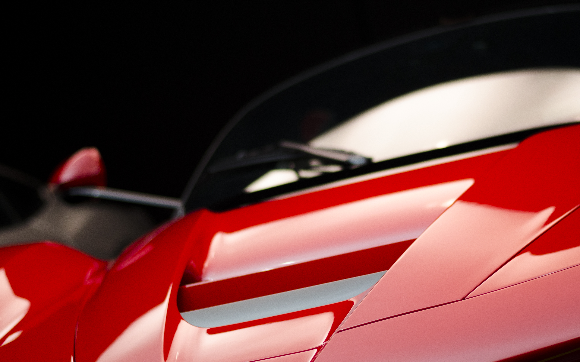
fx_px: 1533
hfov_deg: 21.4
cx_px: 346
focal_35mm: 97
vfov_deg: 13.5
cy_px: 187
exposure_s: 1/250
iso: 640
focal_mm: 50
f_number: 1.8
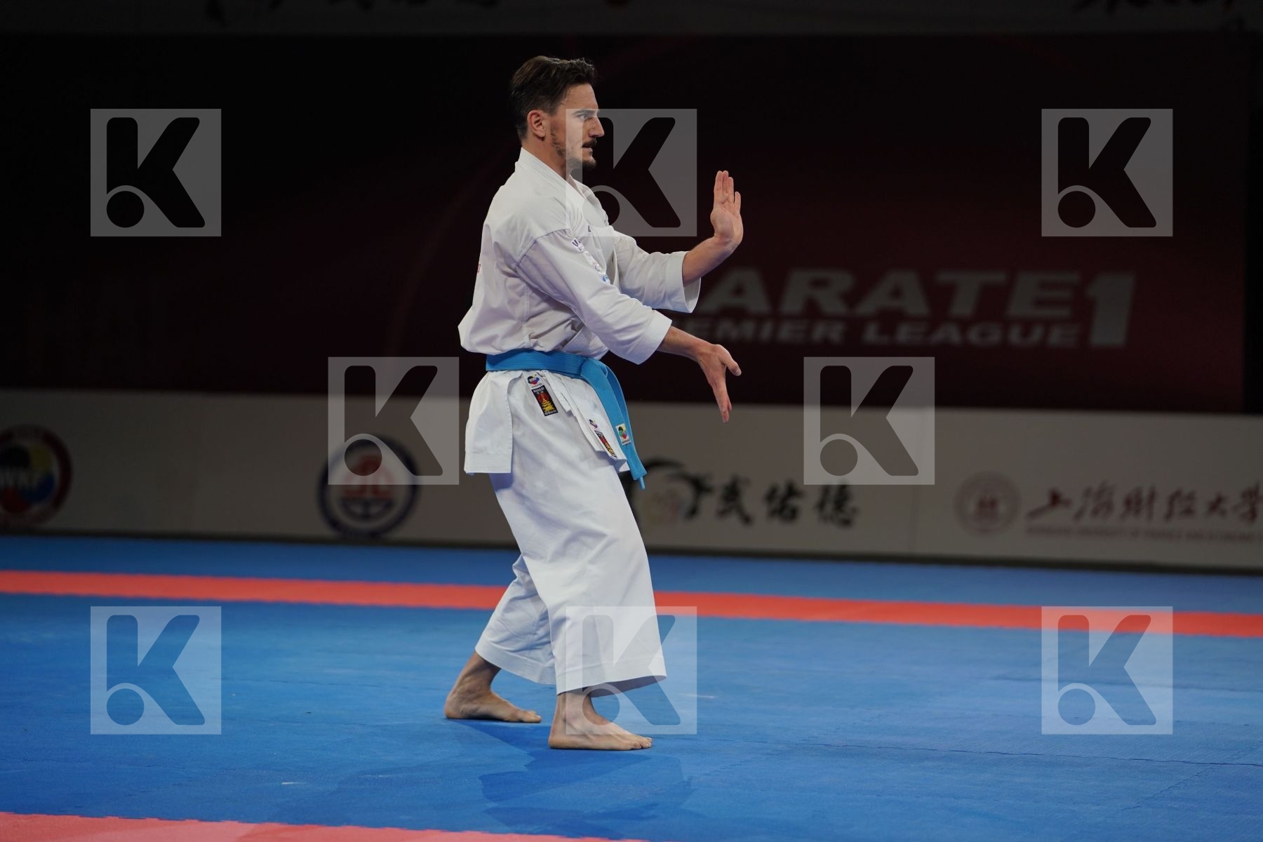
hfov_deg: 15.4
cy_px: 421
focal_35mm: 133
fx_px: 4666
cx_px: 632
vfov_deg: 10.3
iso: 500
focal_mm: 133
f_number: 2.8
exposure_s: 1/500
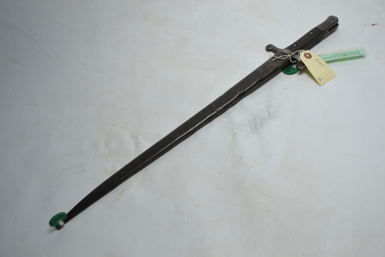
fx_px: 385
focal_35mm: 36
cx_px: 192
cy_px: 128
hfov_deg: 53.1
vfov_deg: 36.9
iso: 400
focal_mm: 24
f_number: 4
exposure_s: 1/30
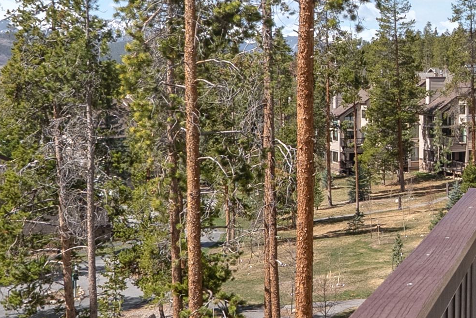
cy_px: -38
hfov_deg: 25.5
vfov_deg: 18.9
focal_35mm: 69
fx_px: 913
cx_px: 604
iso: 320
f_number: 9
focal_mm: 16
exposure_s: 1/500
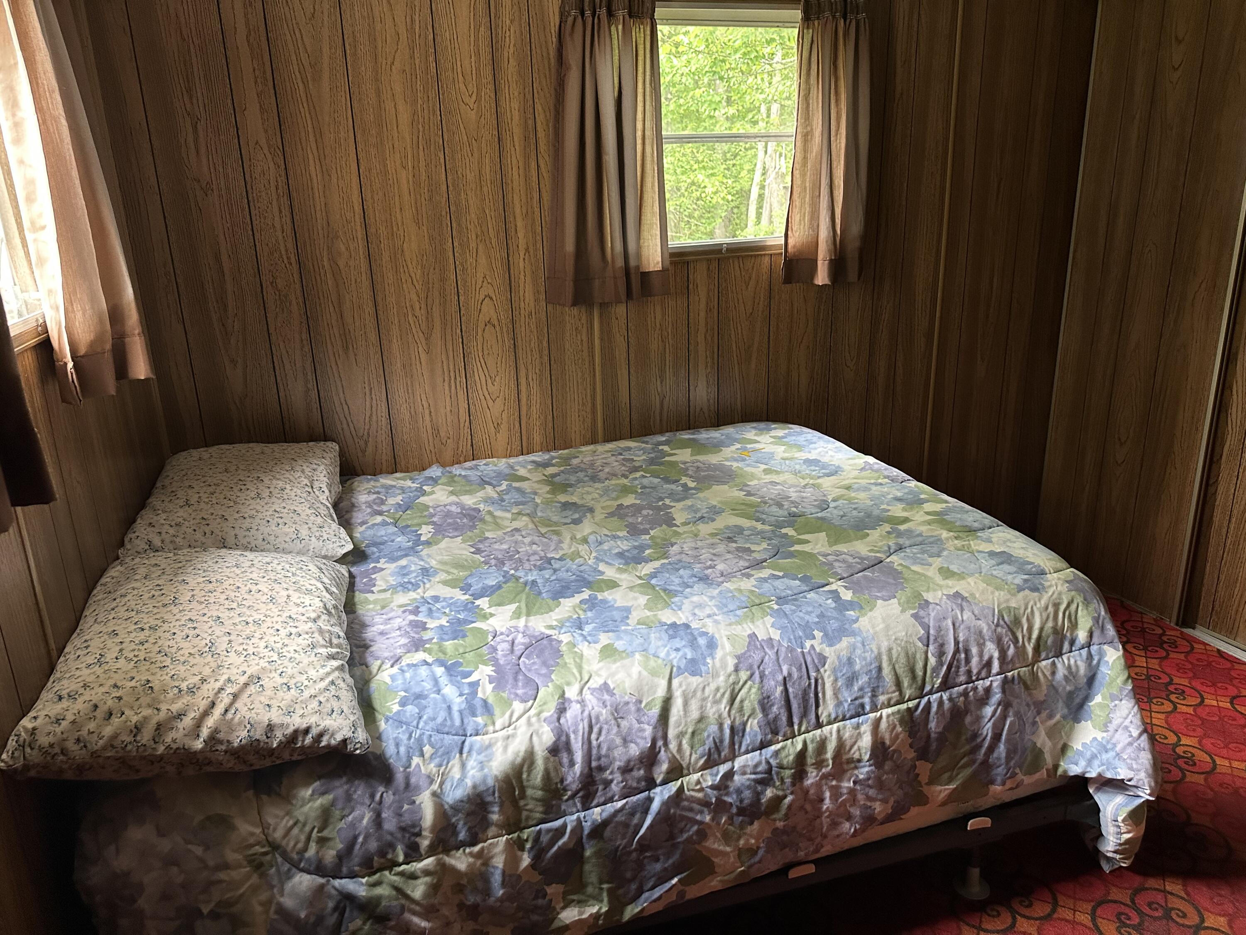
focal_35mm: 24
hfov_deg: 71.6
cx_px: 623
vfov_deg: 56.8
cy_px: 468
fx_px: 864
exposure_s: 1/60
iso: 320
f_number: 1.78
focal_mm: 6.86
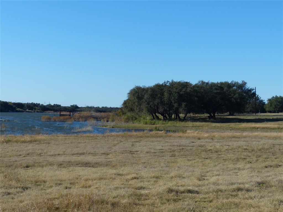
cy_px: 106
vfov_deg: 18.9
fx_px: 638
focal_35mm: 78
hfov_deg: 25.0
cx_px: 142
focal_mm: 14
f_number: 4
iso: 100
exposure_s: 1/1000
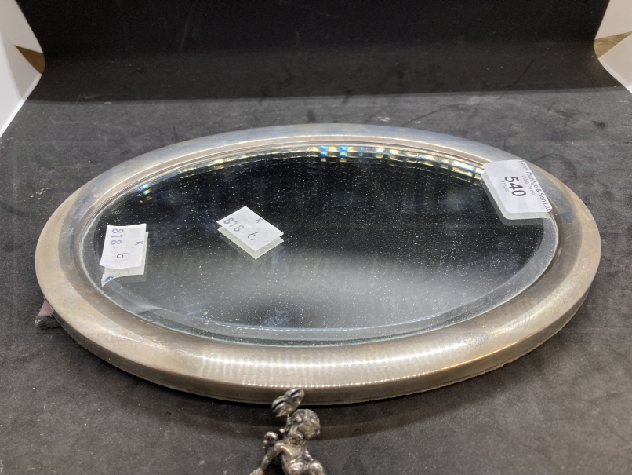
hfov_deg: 63.4
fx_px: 511
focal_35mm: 28
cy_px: 238
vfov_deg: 49.8
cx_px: 316
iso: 64
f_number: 1.8
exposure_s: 1/50
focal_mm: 3.99
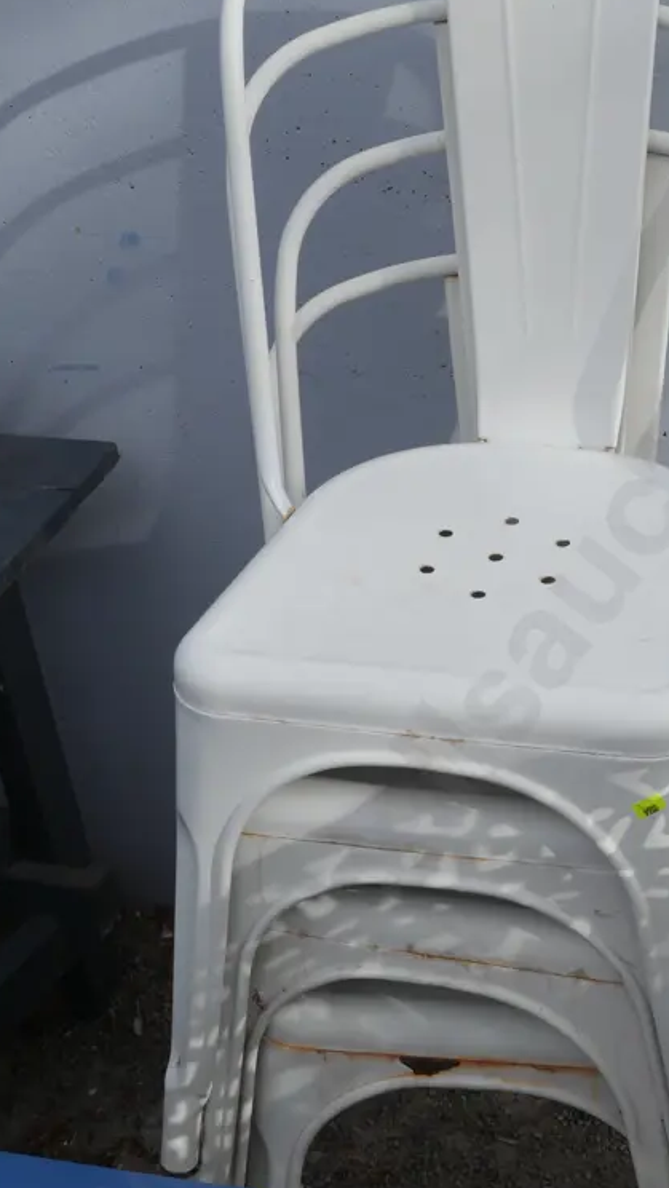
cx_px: 603
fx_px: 1890
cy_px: 570
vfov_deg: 34.9
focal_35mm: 60
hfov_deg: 19.7
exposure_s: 1/320
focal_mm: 20
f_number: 9
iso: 200
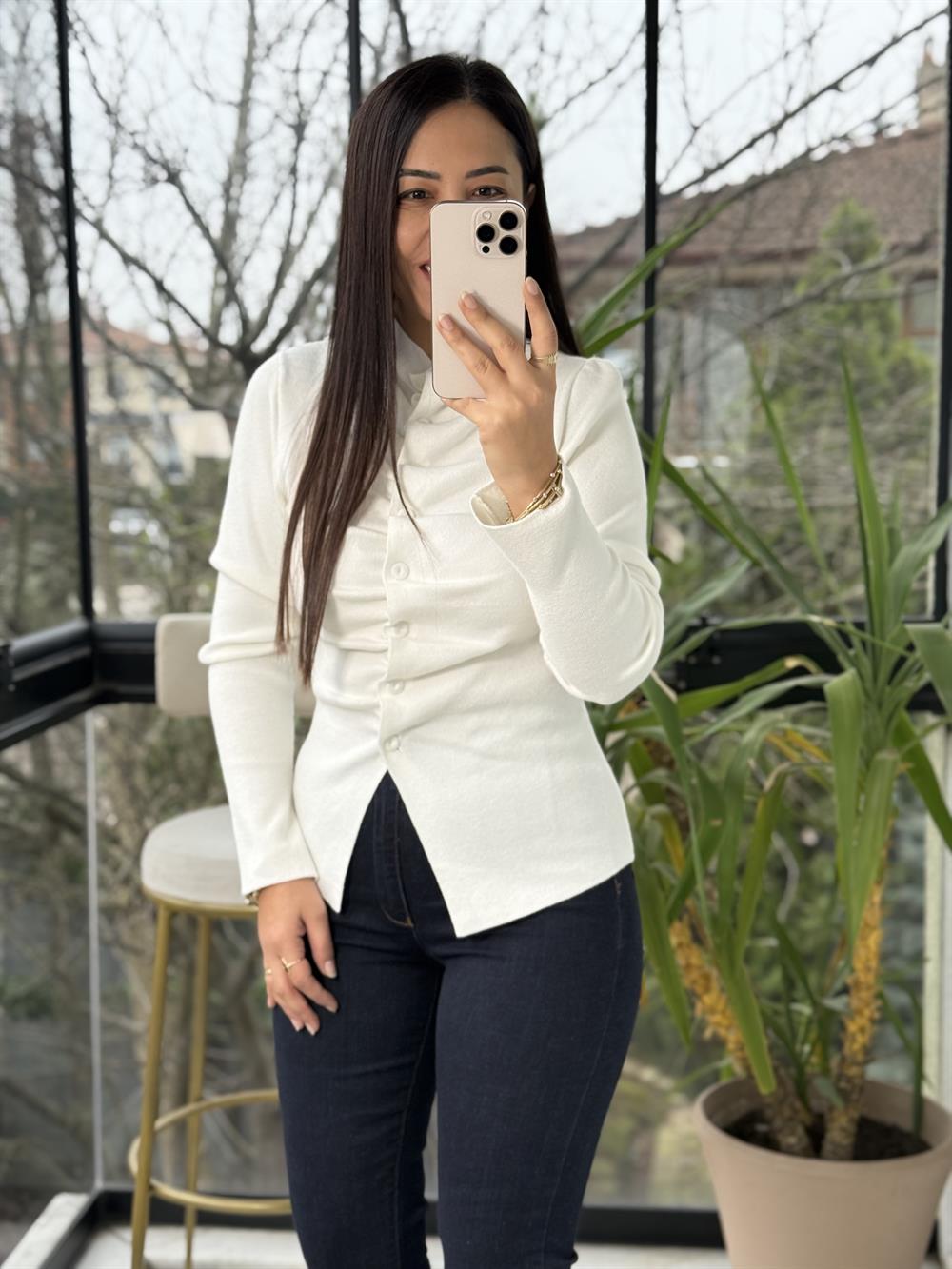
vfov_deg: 39.7
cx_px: 476
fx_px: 1760
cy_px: 634
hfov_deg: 30.3
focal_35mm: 48
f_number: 1.78
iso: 80
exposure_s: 1/254
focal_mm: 6.76
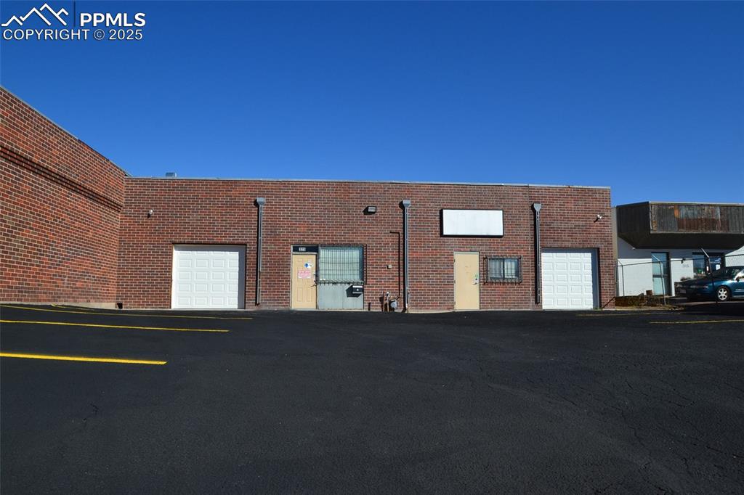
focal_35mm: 24
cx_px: 372
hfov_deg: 73.8
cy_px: 248
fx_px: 496
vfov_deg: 53.1
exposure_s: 1/500
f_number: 11
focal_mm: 16
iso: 320
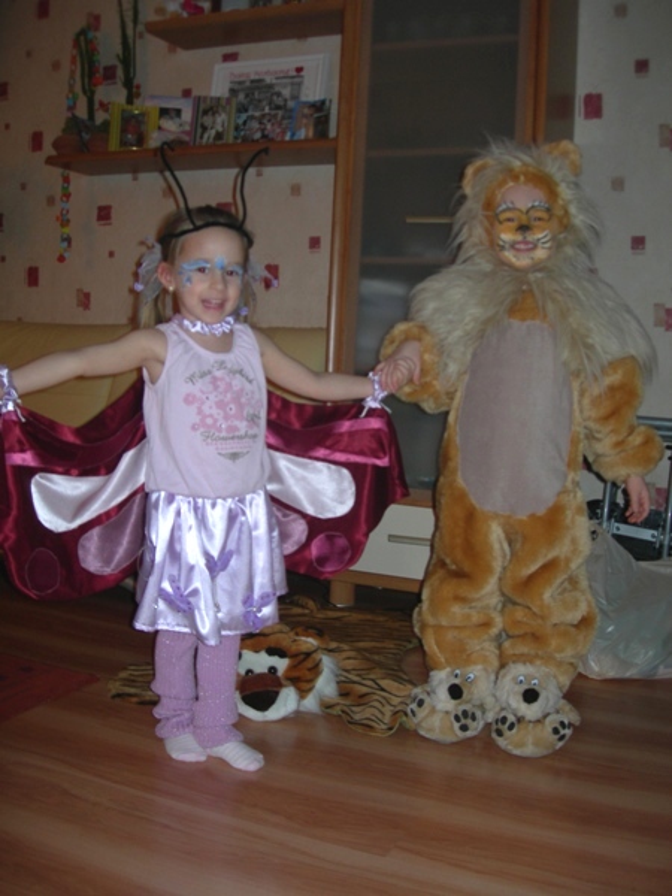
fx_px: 984
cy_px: 448
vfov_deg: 49.0
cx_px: 336
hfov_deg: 37.7
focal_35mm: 38
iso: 50
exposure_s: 1/60.1
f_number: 2.8
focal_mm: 7.8
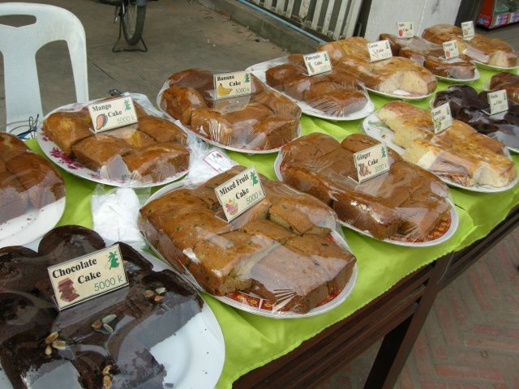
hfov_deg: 51.4
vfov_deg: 39.7
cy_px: 194
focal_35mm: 36
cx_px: 260
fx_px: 540
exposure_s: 1/116
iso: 64
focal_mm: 7.5
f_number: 3.8
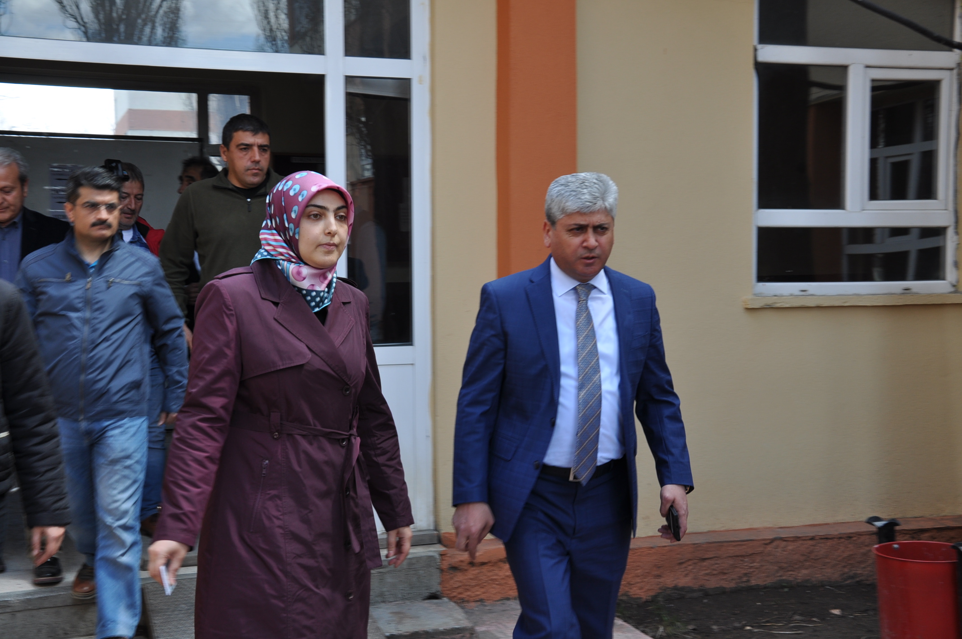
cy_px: 320
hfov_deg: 41.2
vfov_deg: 28.0
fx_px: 1281
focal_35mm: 48
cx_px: 481
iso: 200
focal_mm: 32
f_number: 8
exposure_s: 1/60
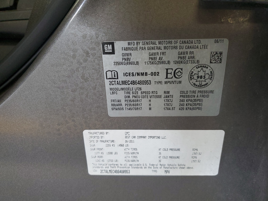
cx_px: 134
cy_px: 100
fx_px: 201
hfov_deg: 67.3
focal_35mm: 26
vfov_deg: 53.1
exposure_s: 1/60.2
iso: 156
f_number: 1.5
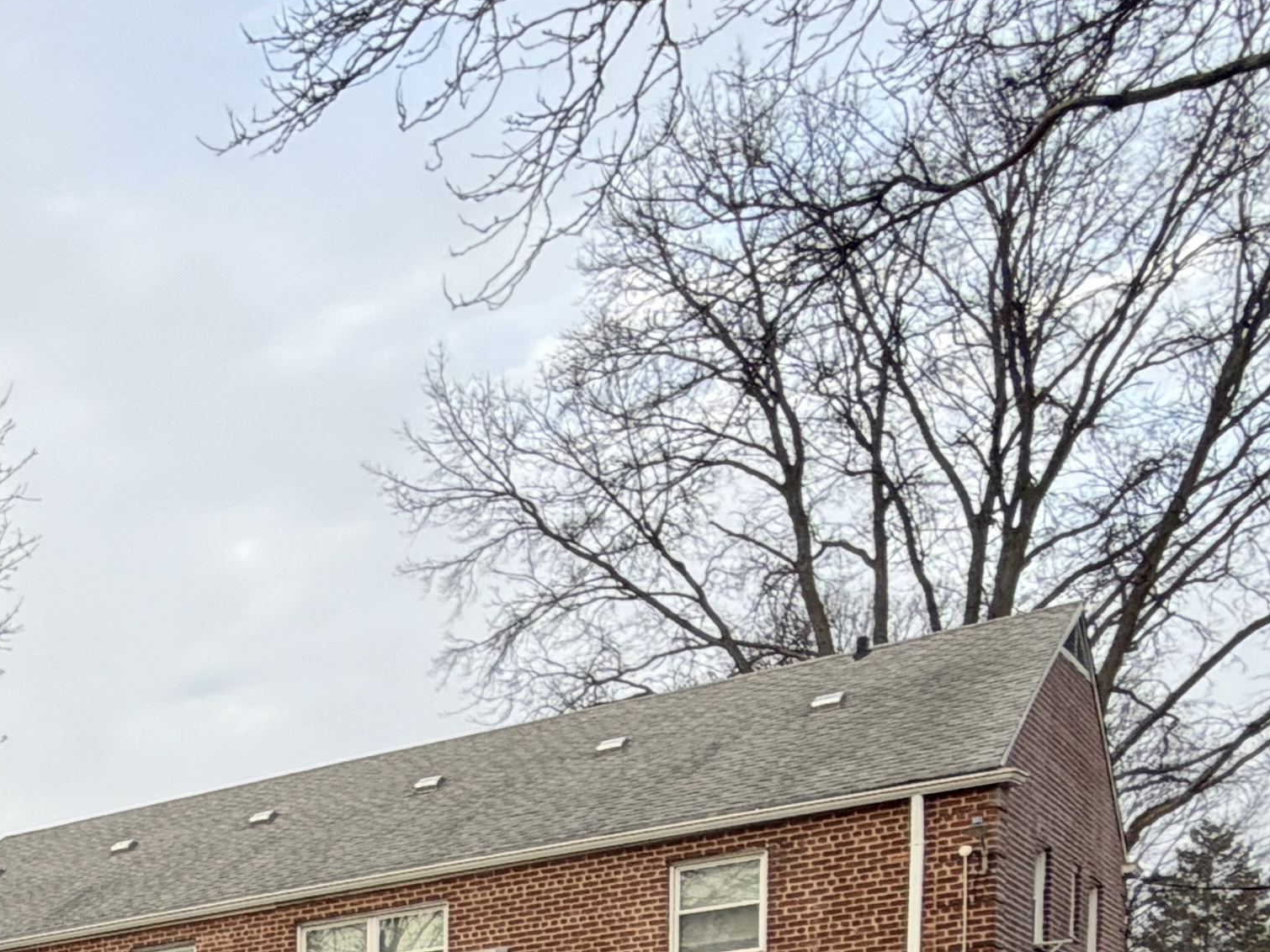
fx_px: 1945
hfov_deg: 27.6
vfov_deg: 22.5
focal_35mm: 53
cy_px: 1434
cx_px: -526
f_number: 2.2
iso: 40
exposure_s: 1/219
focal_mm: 2.22
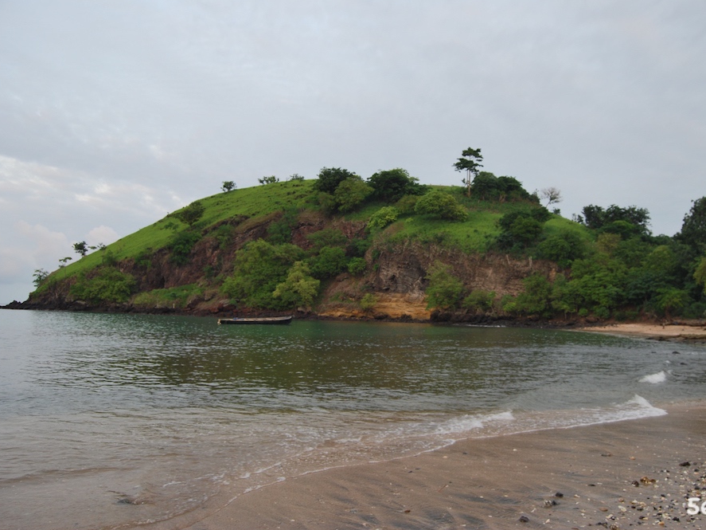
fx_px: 612
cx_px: 396
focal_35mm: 30
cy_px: 263
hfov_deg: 59.8
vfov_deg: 46.8
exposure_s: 1/60
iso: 200
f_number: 5
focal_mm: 18
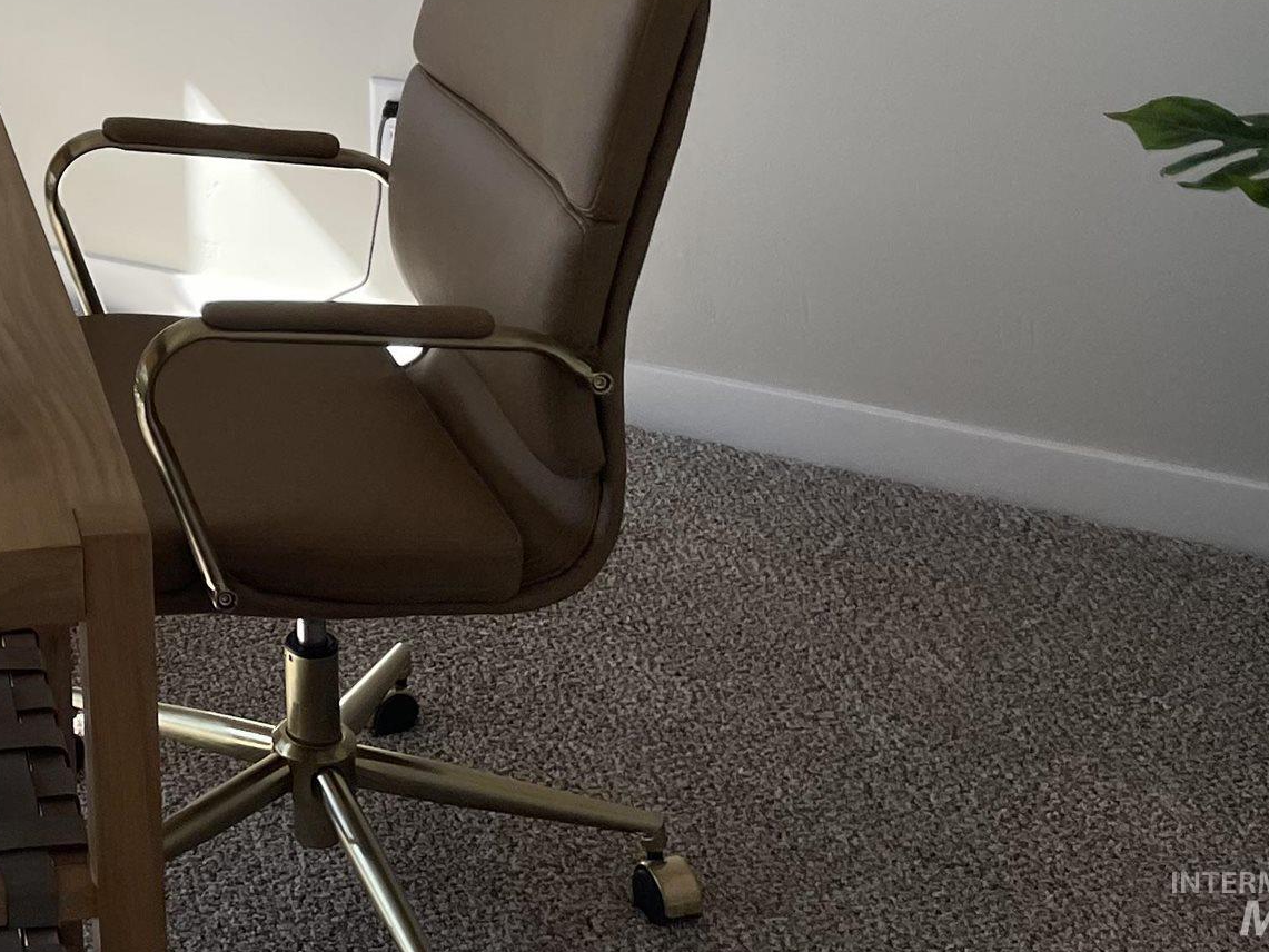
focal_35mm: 70
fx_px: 2566
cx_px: -280
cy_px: -282
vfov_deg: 19.4
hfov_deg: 24.9
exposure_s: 1/430
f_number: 1.6
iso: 32
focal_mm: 4.2
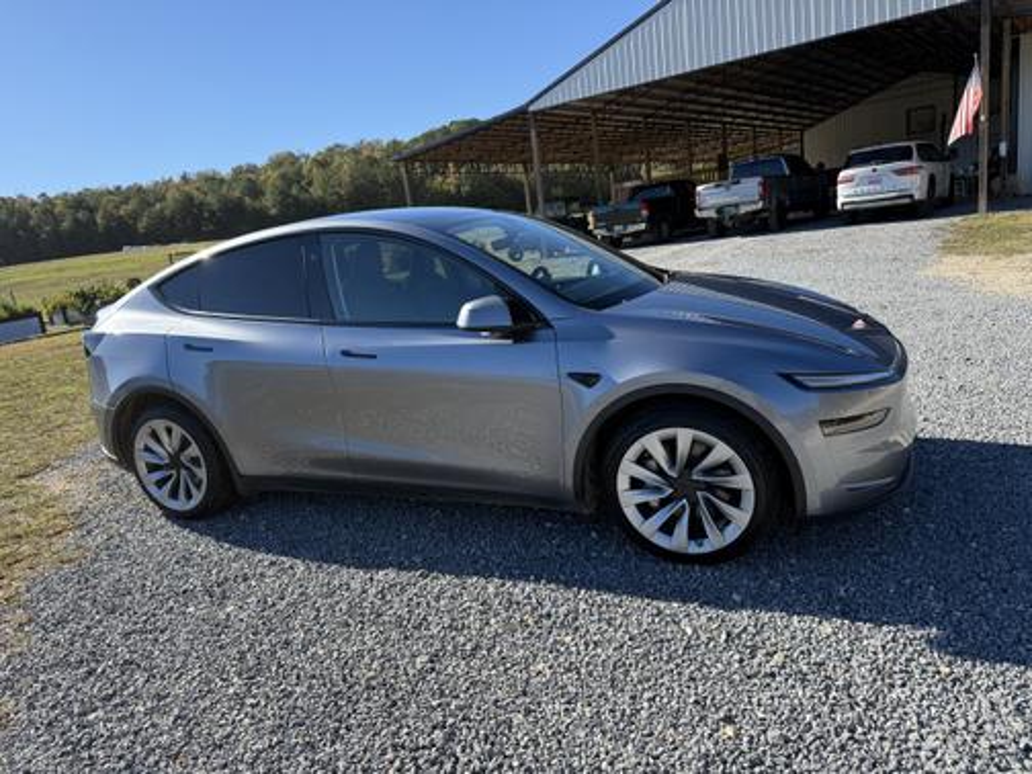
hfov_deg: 71.6
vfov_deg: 56.8
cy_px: 387
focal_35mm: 24
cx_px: 516
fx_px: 716
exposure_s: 1/2801
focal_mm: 6.76
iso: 100
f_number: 1.78
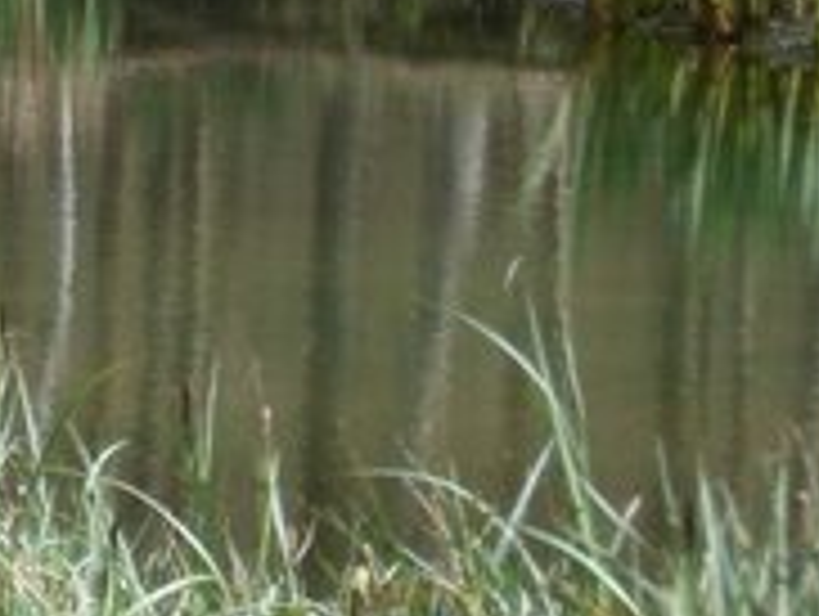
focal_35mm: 571
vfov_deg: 2.6
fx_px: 13527
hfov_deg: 3.4
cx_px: -706
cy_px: -477
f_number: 5.4
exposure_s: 1/250
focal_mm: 22.5
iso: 80
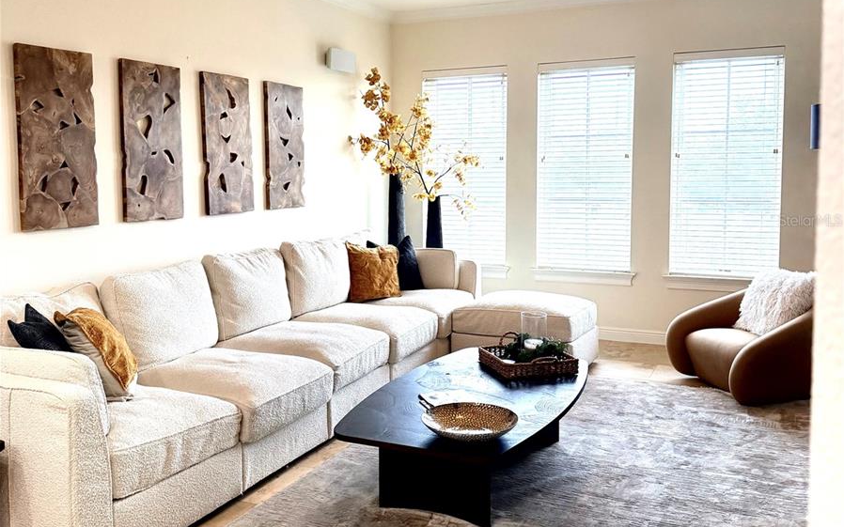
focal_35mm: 34
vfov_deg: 37.2
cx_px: 422
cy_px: 220
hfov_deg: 56.7
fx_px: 782
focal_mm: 6.76
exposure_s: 1/237
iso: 200
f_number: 1.78
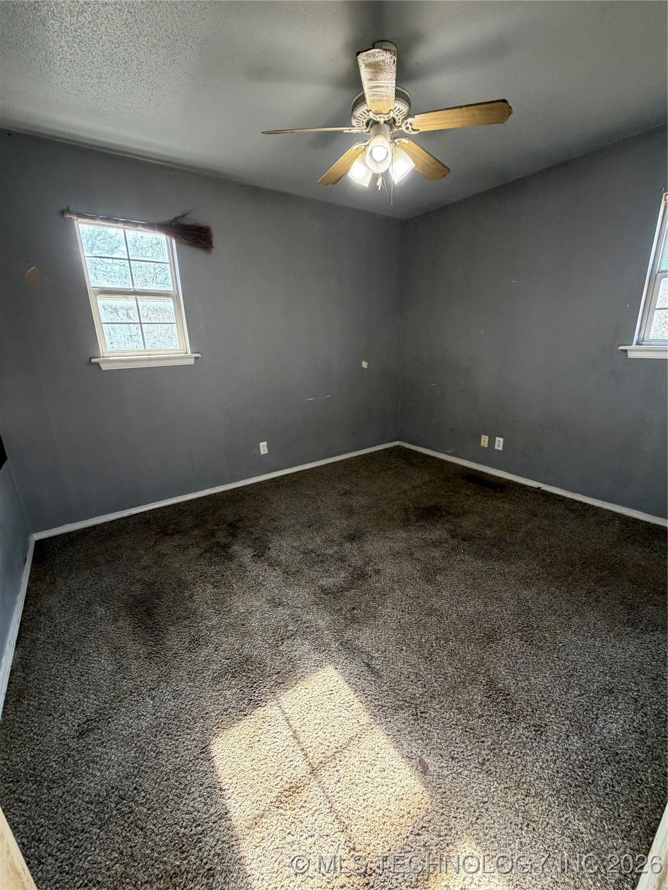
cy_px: 445
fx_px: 360
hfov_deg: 85.7
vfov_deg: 102.1
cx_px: 334
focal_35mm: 14
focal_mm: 2.22
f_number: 2.2
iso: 160
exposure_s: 1/60
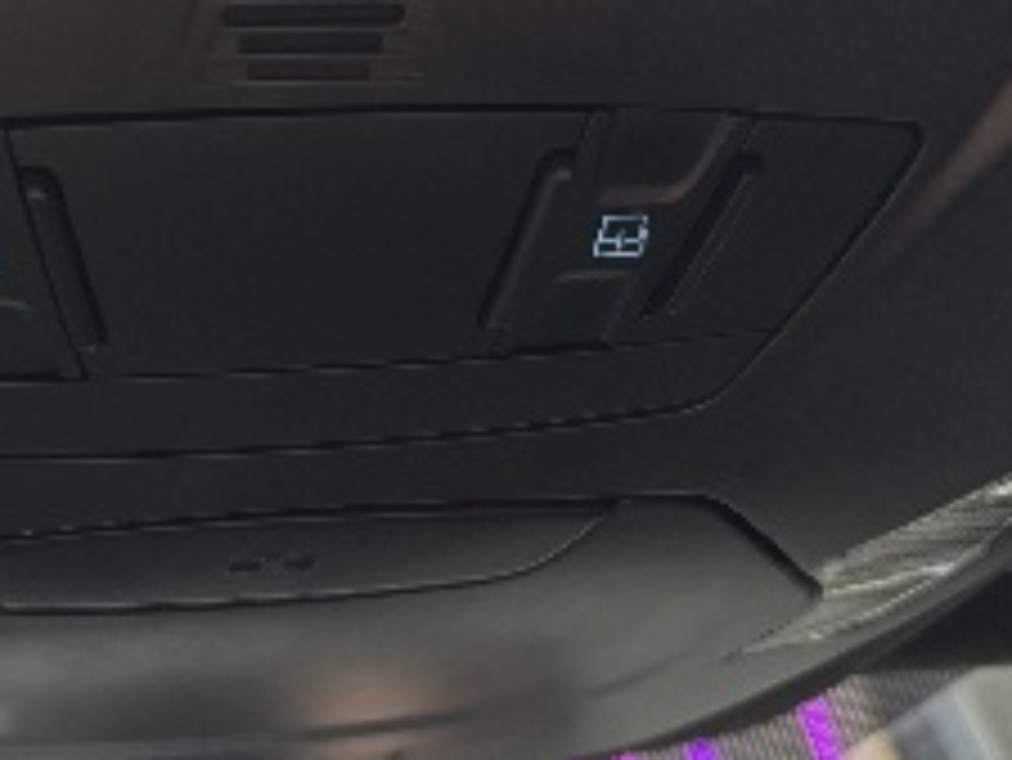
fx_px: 1404
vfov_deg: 30.2
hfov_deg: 38.6
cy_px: 306
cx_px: 247
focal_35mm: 48
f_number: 1.6
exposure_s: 1/33
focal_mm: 5.96
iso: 500
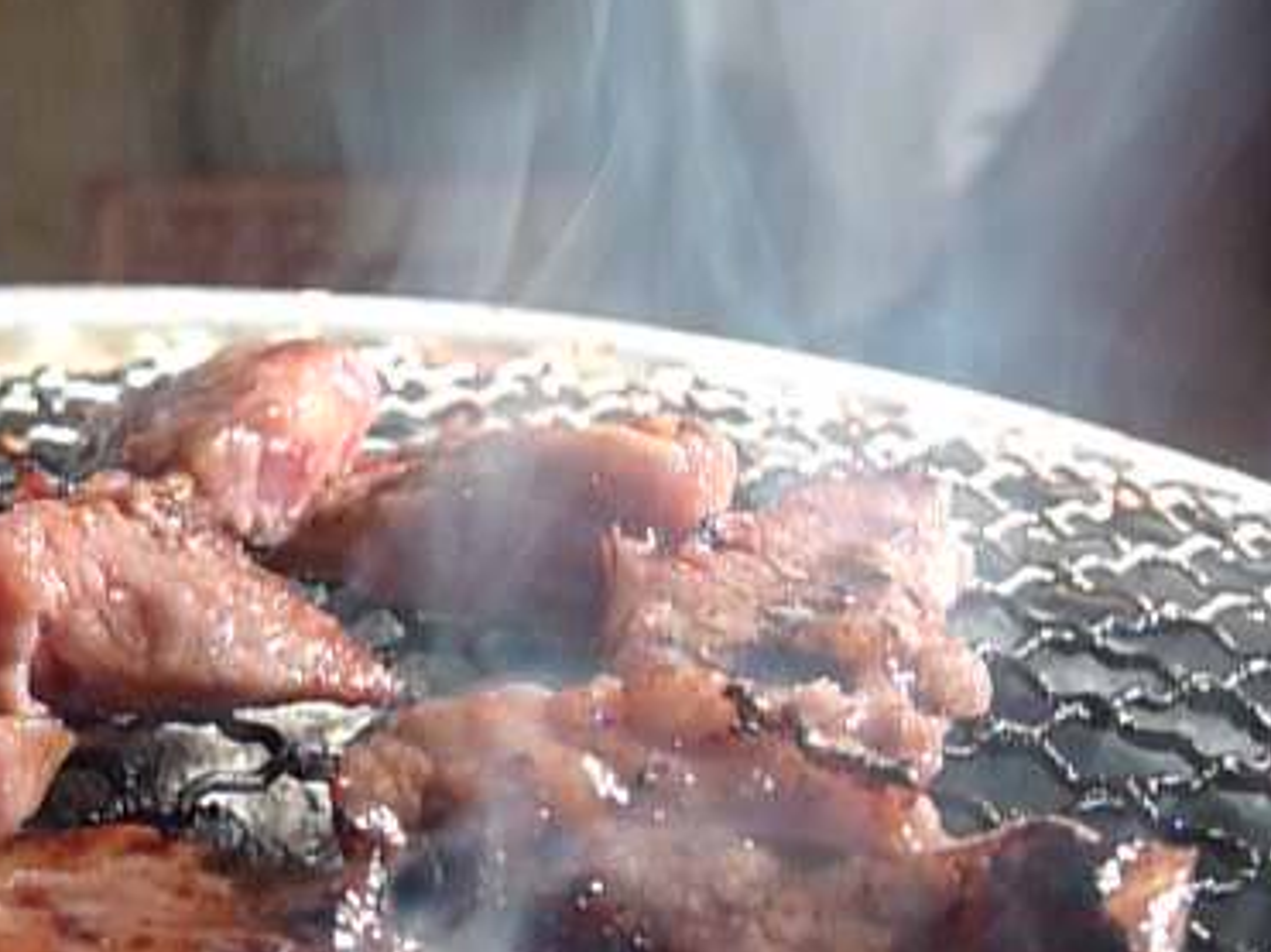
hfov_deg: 25.0
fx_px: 2790
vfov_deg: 19.2
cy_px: 747
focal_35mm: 76
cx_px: 178
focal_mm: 9.3
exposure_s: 1/40
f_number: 3.5
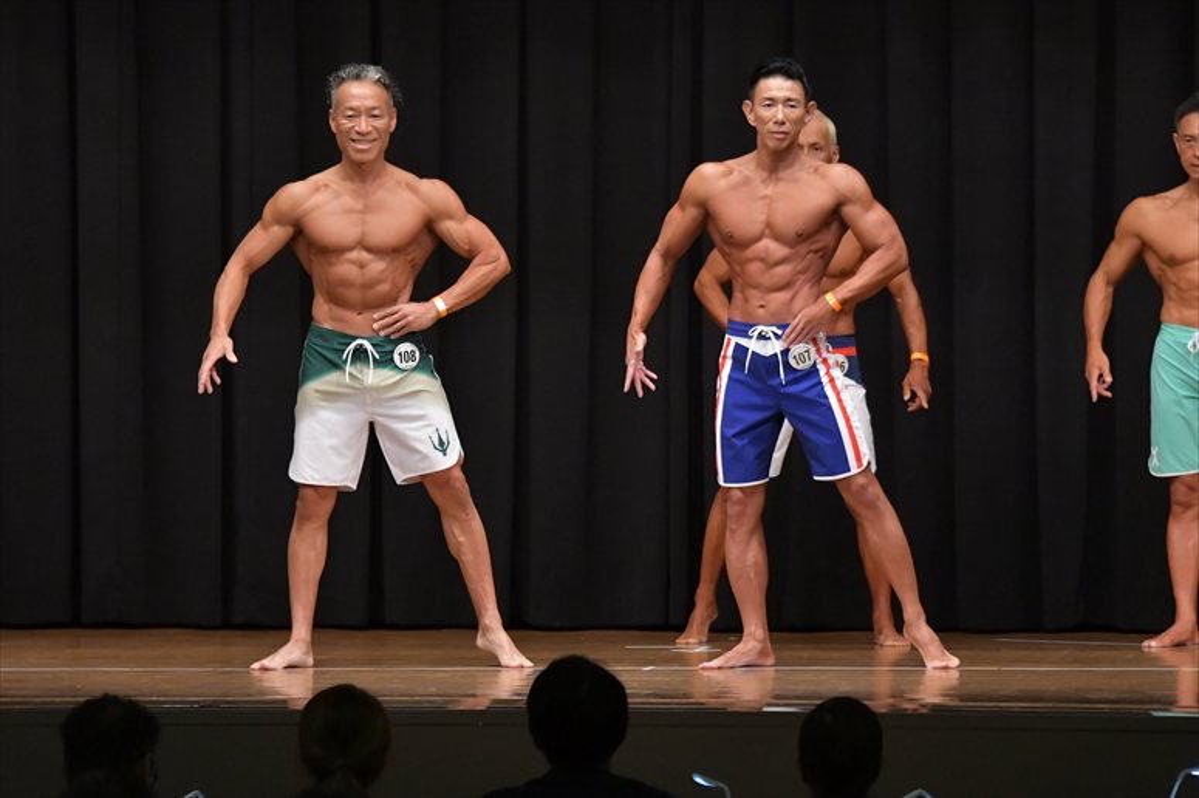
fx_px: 6225
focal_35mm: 187
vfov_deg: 7.3
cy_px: 399
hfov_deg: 11.0
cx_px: 600
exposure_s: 1/400
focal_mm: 125
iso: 6400
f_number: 5.6
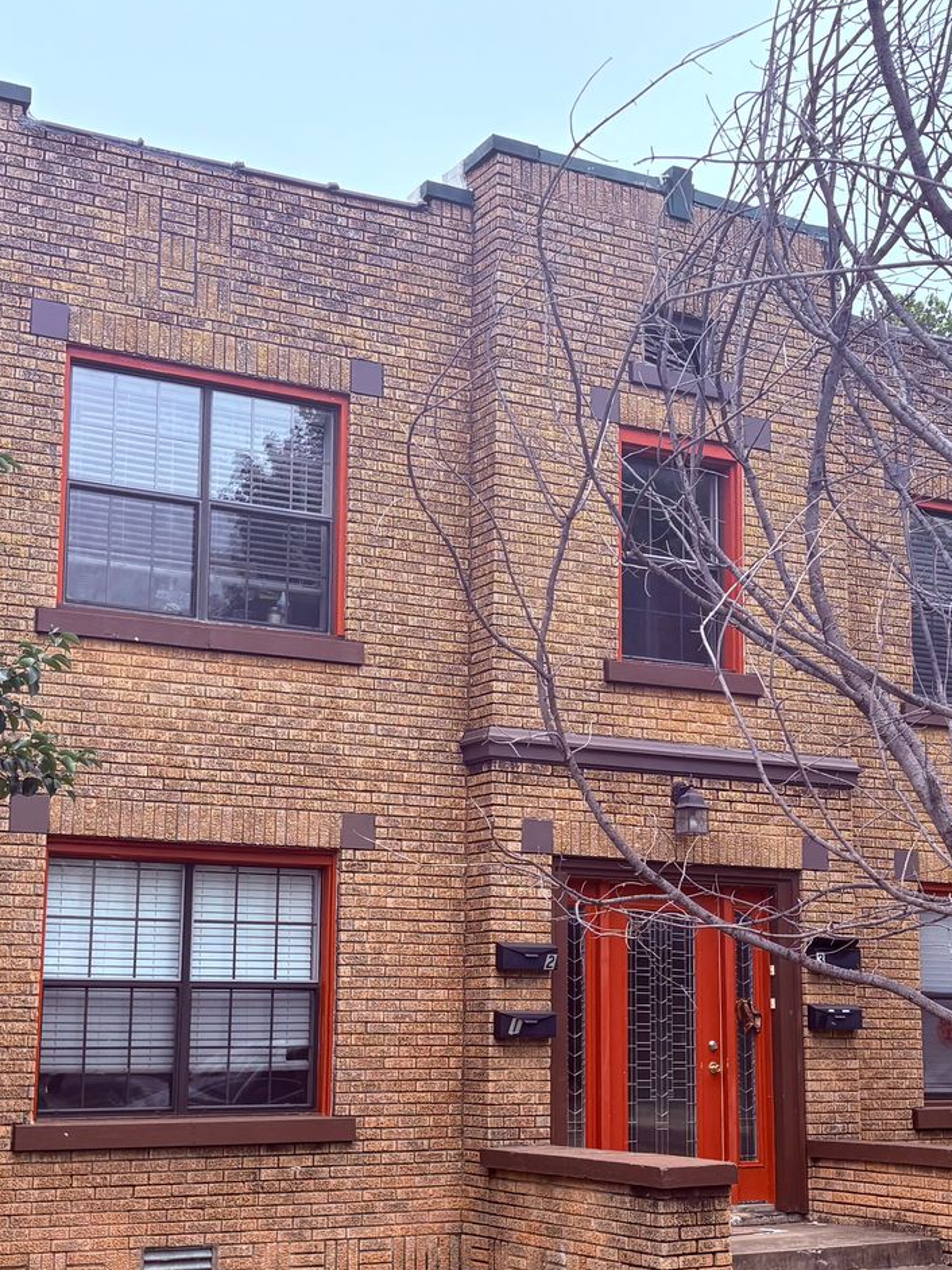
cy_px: 717
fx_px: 1944
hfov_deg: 27.5
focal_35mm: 53
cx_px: 530
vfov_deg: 36.1
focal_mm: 5.96
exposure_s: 1/1311
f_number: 1.6
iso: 64
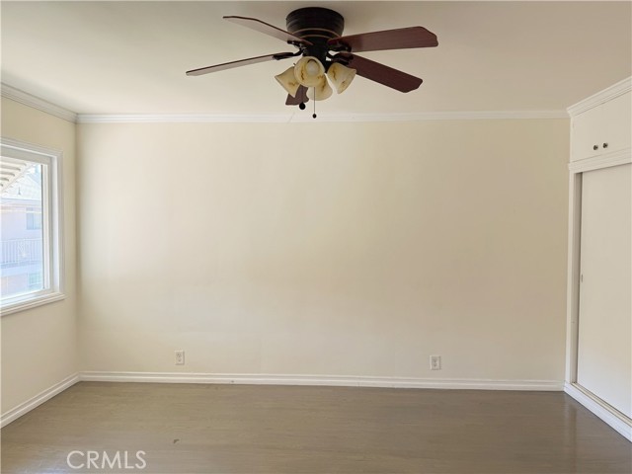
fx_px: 438
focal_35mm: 24
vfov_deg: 56.8
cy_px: 237
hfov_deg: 71.6
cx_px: 316
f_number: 1.78
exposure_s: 1/120
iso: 100
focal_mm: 6.76
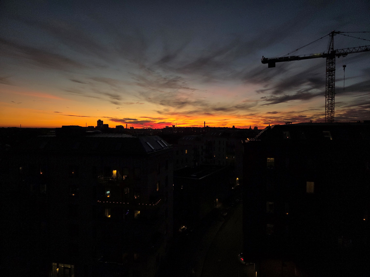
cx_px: 185
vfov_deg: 58.9
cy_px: 138
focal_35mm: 23
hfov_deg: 73.9
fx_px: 246
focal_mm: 5.4
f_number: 1.8
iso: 40
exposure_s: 1/180
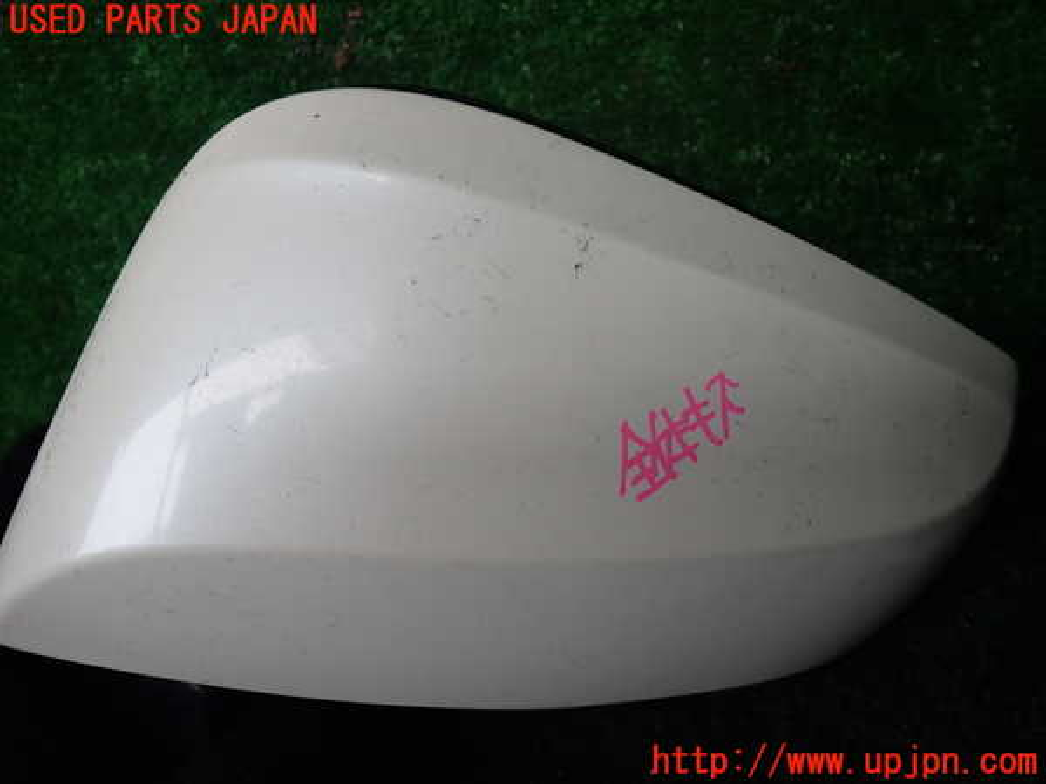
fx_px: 907
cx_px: 523
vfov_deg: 46.8
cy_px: 392
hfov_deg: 60.0
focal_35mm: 30
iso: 100
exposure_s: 1/80
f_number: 2.3
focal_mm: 5.4
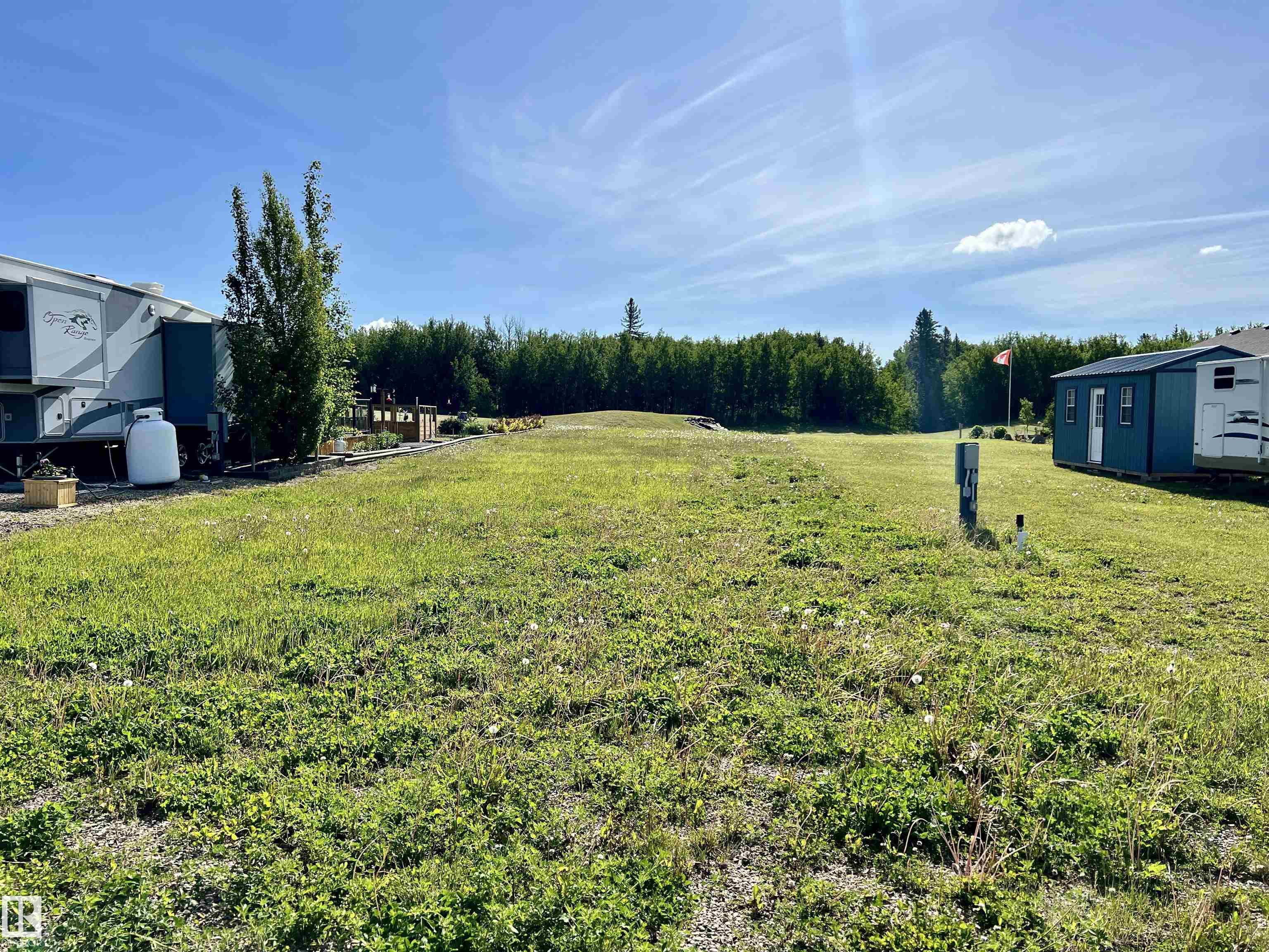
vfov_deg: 53.1
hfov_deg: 67.3
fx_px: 953
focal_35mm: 26
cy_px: 476
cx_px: 634
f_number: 1.5
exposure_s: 1/7463
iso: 50
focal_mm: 5.7
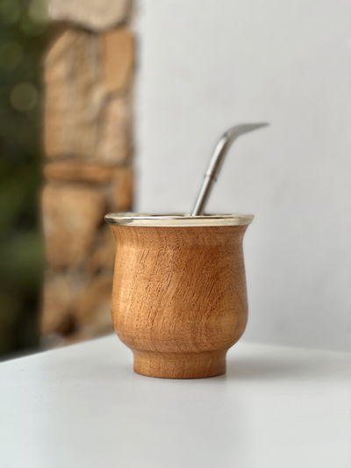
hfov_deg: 19.1
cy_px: 234
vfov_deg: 25.3
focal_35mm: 77
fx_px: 1041
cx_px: 176
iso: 25
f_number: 2.8
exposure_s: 1/121
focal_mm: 9
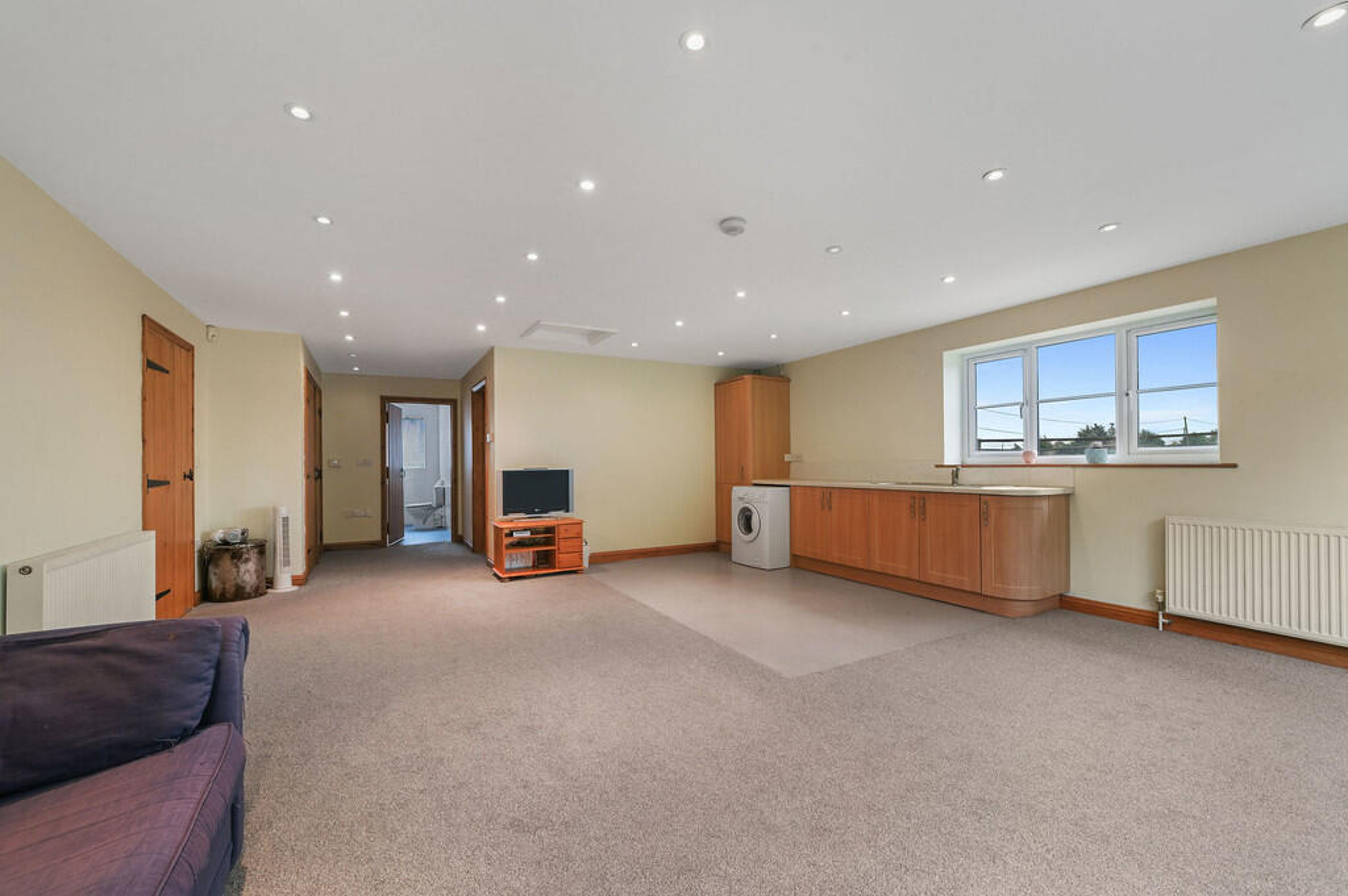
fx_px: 524
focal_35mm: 14
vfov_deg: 81.1
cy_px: 448
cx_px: 674
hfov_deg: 104.3
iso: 400
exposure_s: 1.3
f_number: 11
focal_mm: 14
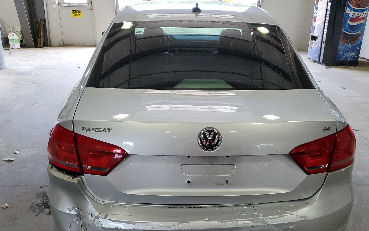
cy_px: 148
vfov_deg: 37.0
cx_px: 198
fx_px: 342
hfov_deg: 56.6
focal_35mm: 34
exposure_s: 1/120
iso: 99
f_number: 1.5
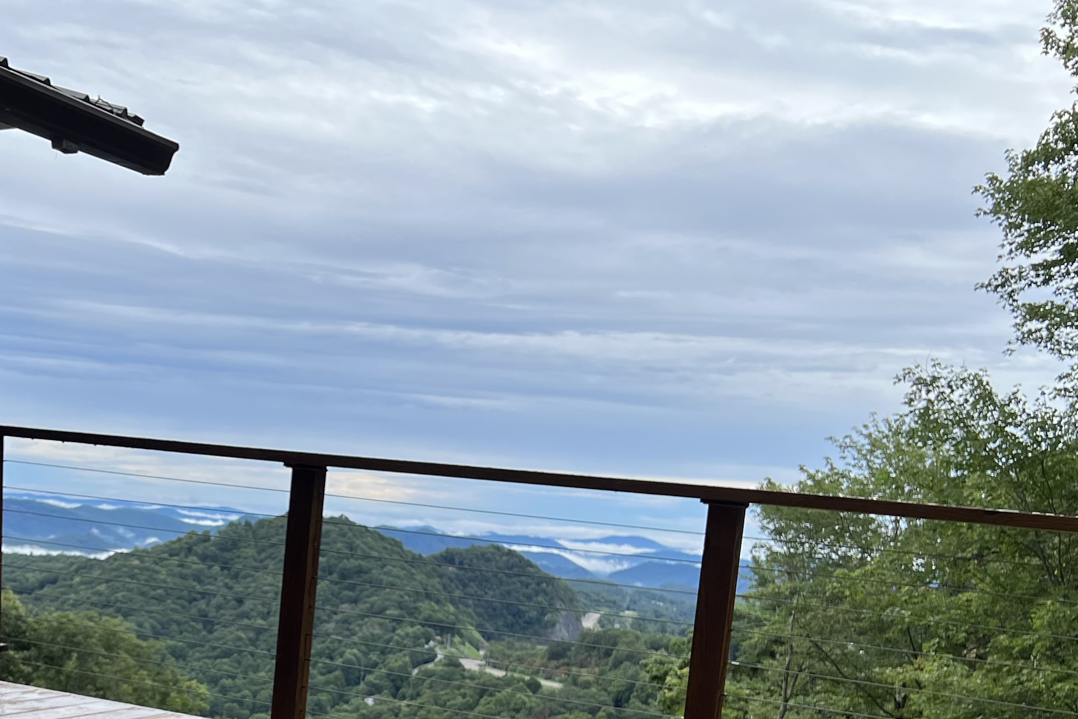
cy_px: 747
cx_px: 280
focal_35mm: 53
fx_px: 1587
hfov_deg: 36.7
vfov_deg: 24.2
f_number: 1.5
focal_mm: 5.7
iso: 50
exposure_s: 1/1724
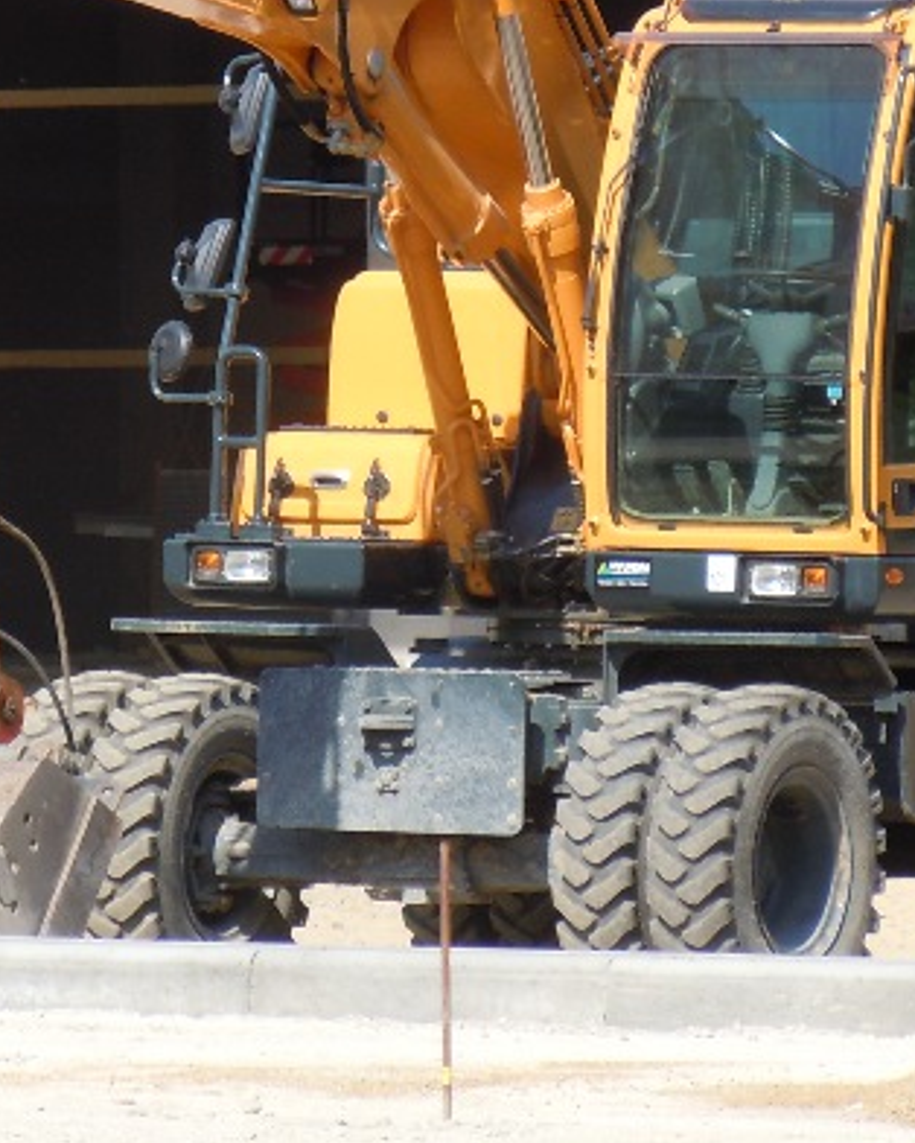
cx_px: 443
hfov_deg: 3.4
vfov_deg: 4.2
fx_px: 15424
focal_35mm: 456
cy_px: 347
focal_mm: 41.2
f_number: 4.8
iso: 100
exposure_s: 1/400
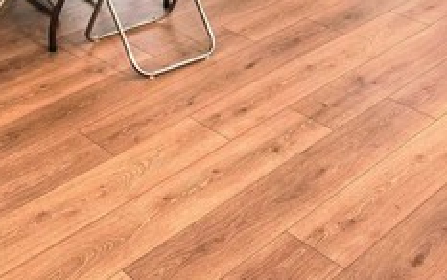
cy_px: -84
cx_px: 161
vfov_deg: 18.1
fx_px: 817
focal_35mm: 67
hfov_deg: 30.4
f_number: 1.8
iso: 200
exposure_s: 1/120
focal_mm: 6.4
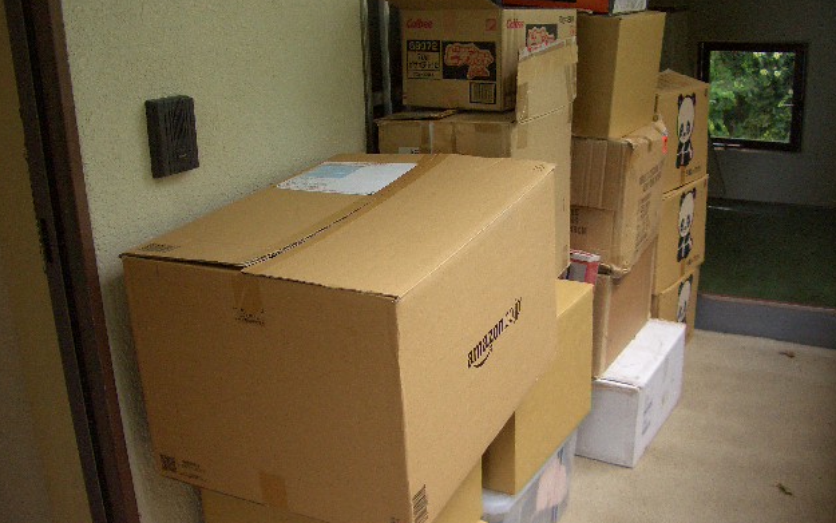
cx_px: 416
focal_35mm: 38
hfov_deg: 51.5
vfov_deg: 33.6
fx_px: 866
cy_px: 286
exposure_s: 1/100
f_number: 2.6
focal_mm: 5.8
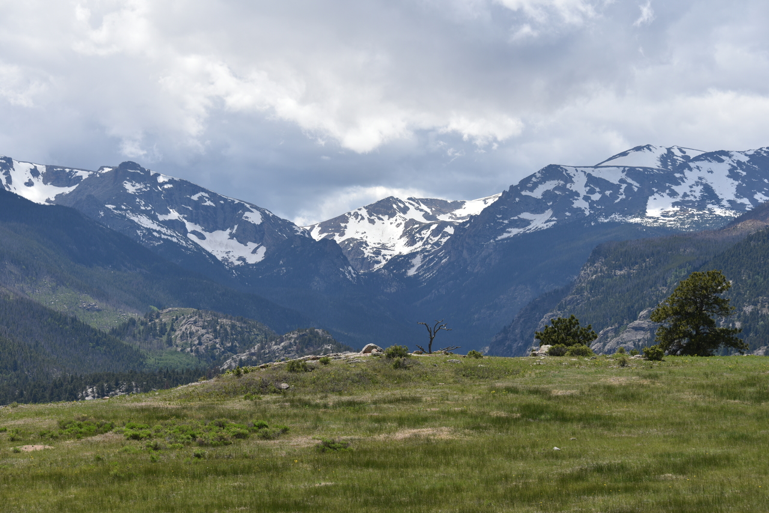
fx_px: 2094
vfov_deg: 14.0
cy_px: 256
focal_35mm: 98
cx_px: 384
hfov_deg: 20.8
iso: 100
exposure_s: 1/320
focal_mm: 98
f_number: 9
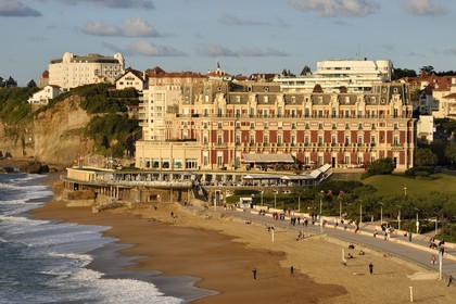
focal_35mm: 160
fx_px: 2027
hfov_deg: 12.8
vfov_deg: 8.6
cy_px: 152
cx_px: 228
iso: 200
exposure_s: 1/250
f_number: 11
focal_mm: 160
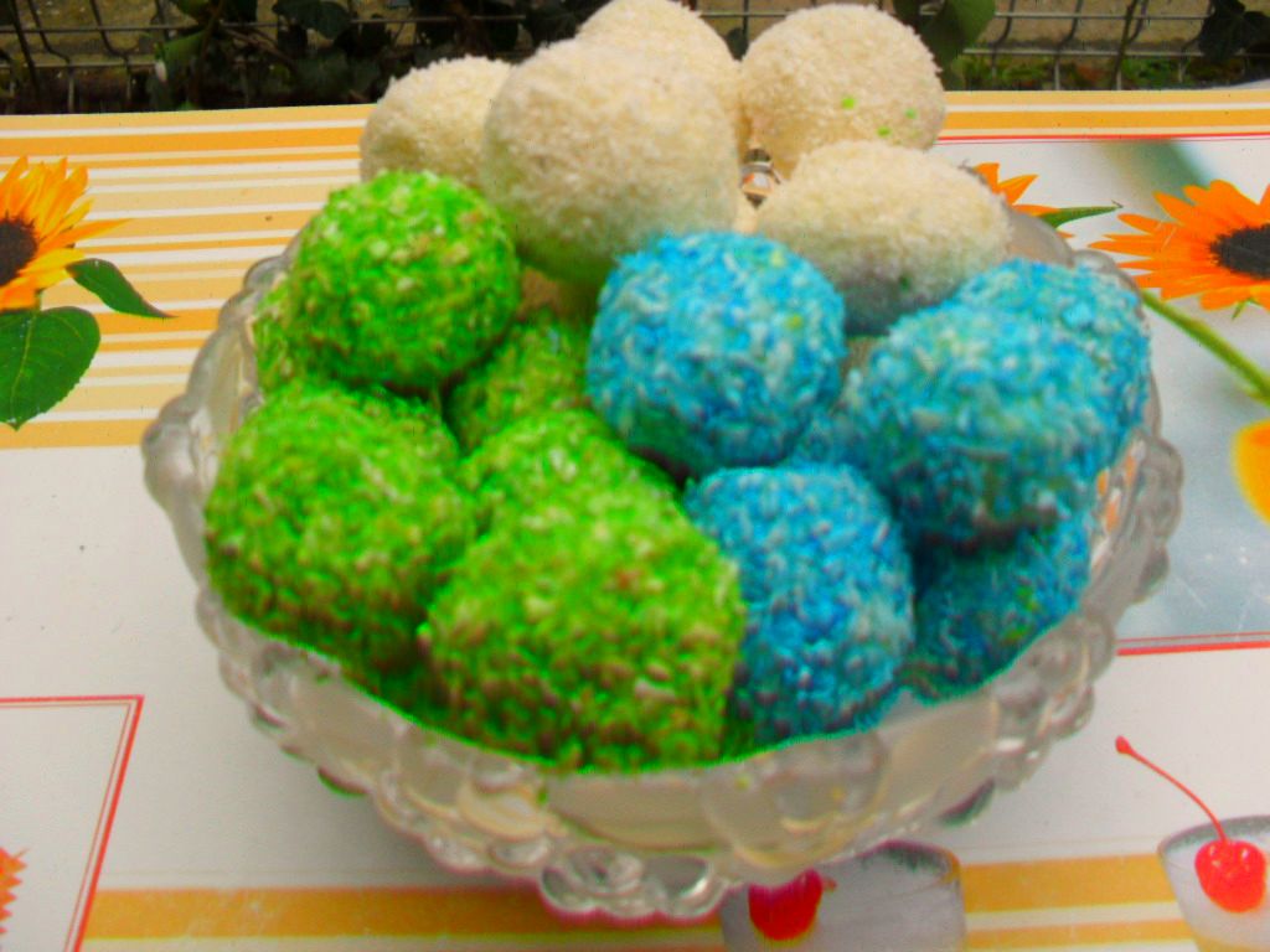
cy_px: 476
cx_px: 635
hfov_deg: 52.6
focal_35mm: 35
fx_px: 1284
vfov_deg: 40.7
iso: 100
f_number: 3.2
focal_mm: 6.3
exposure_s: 1/125
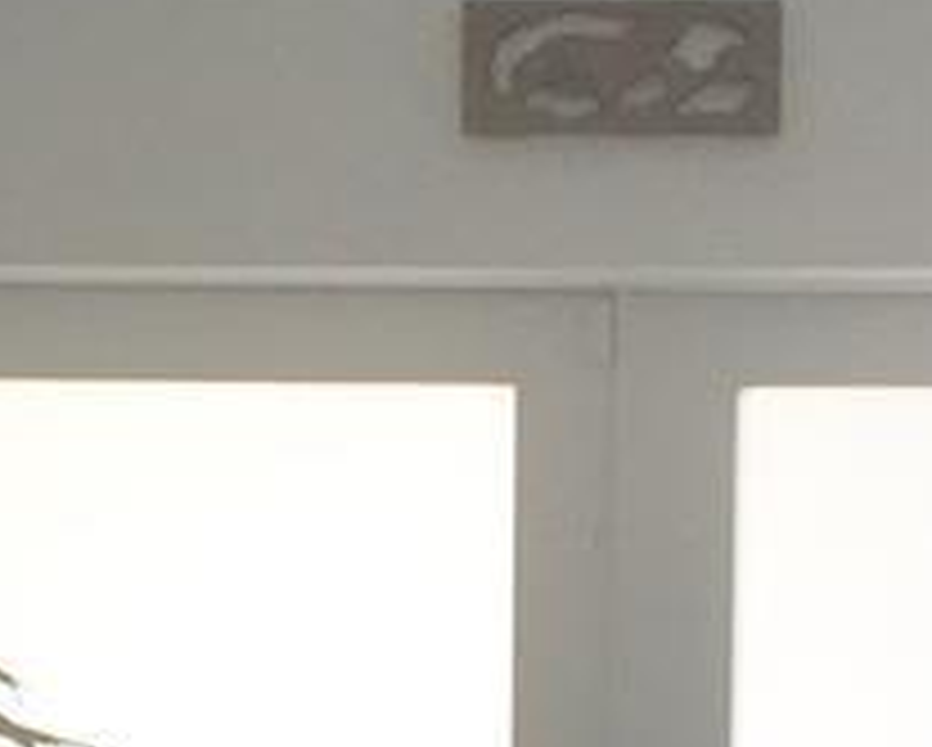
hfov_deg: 11.8
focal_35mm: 164
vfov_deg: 8.6
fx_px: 4528
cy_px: 1773
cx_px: 500
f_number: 2.2
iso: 40
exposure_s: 1/120
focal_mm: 4.15
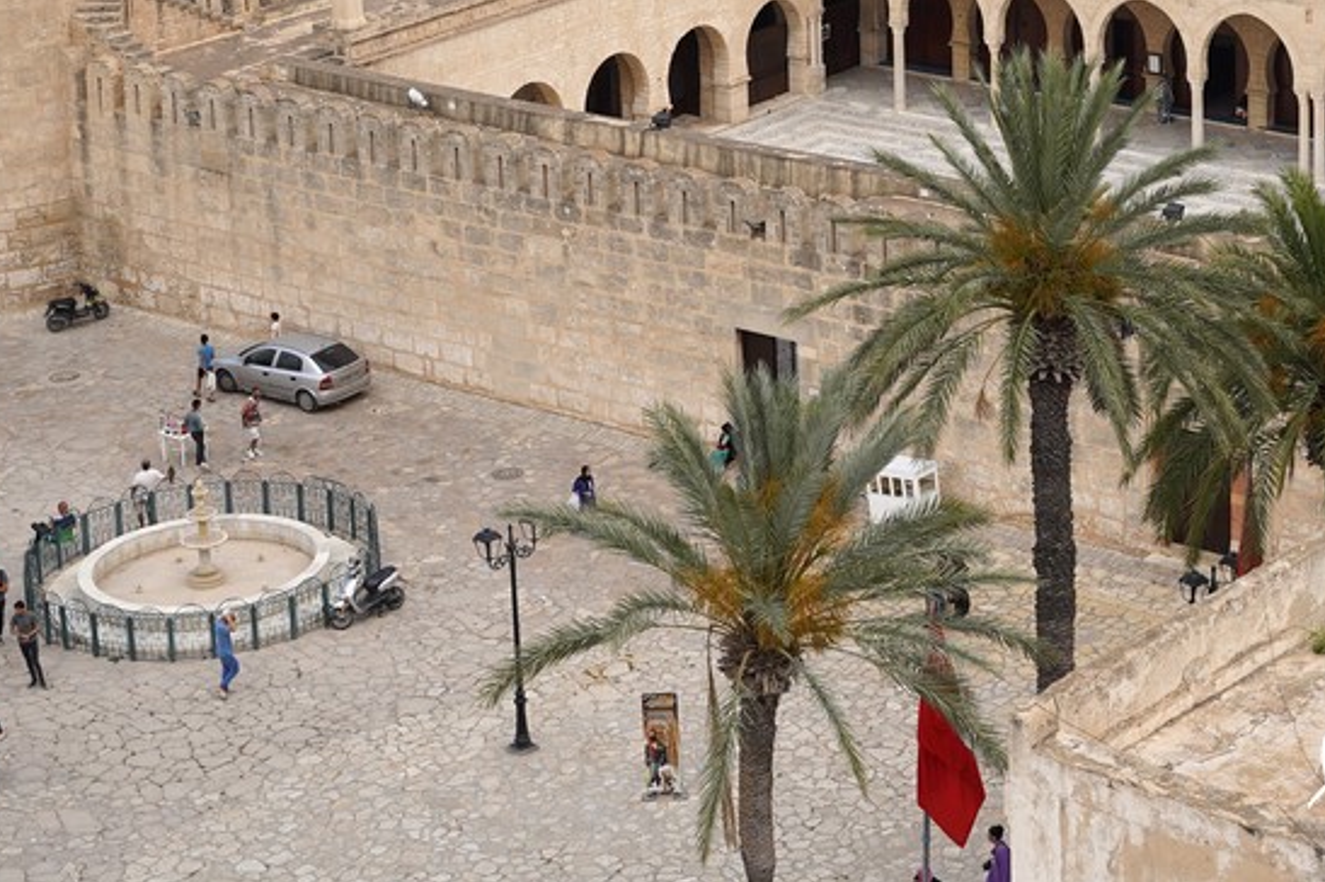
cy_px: -82
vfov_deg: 14.8
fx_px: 3310
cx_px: 1189
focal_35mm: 90
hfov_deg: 22.1
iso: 100
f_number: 5.6
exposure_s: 1/200
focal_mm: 41
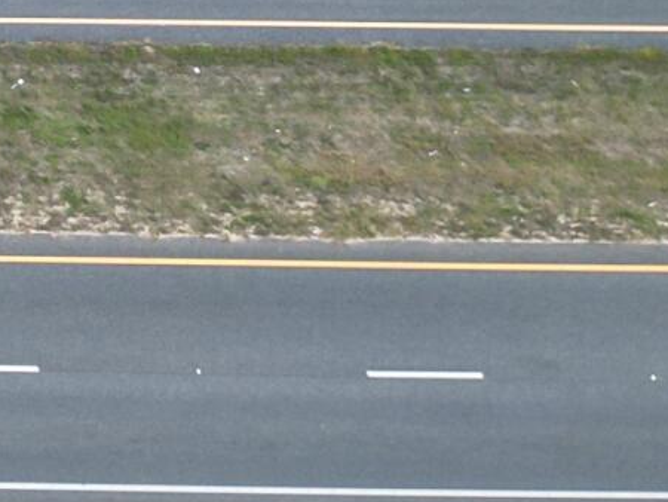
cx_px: -1041
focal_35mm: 160
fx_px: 3089
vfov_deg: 8.3
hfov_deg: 10.3
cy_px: -806
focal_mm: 6.72
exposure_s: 1/800
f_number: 1.7
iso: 100
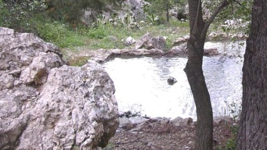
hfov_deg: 30.8
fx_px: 474
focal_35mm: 67
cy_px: 6
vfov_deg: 17.6
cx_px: 208
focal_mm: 5.8
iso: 100
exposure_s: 1/89.1
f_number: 2.8
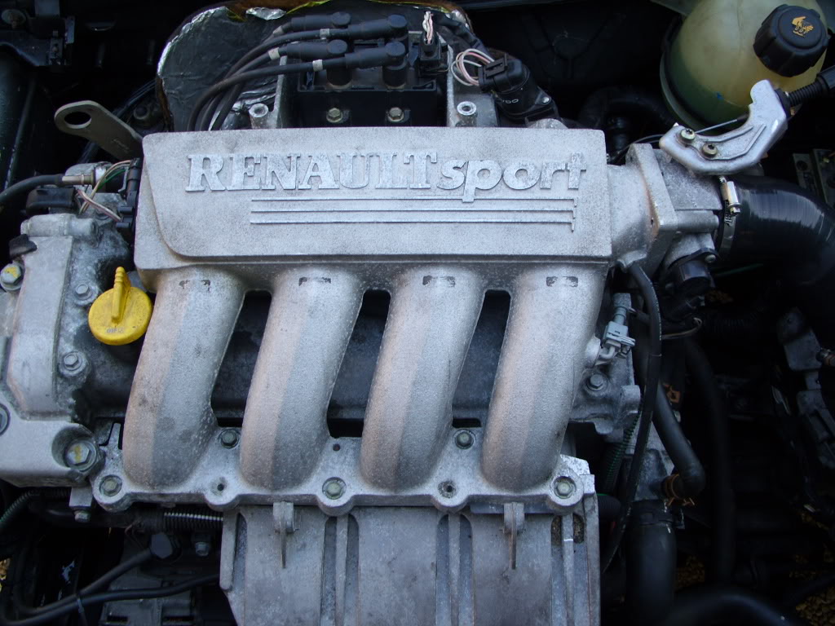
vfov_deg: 37.7
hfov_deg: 49.0
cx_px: 418
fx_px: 917
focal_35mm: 38
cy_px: 313
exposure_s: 1/49
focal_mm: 7.8
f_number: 2.8
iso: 50
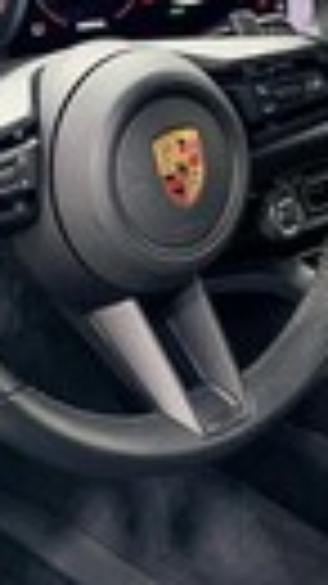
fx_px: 1579
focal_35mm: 102
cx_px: 162
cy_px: 182
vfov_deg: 20.9
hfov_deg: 11.9
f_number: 1.8
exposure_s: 1/63
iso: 64
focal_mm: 3
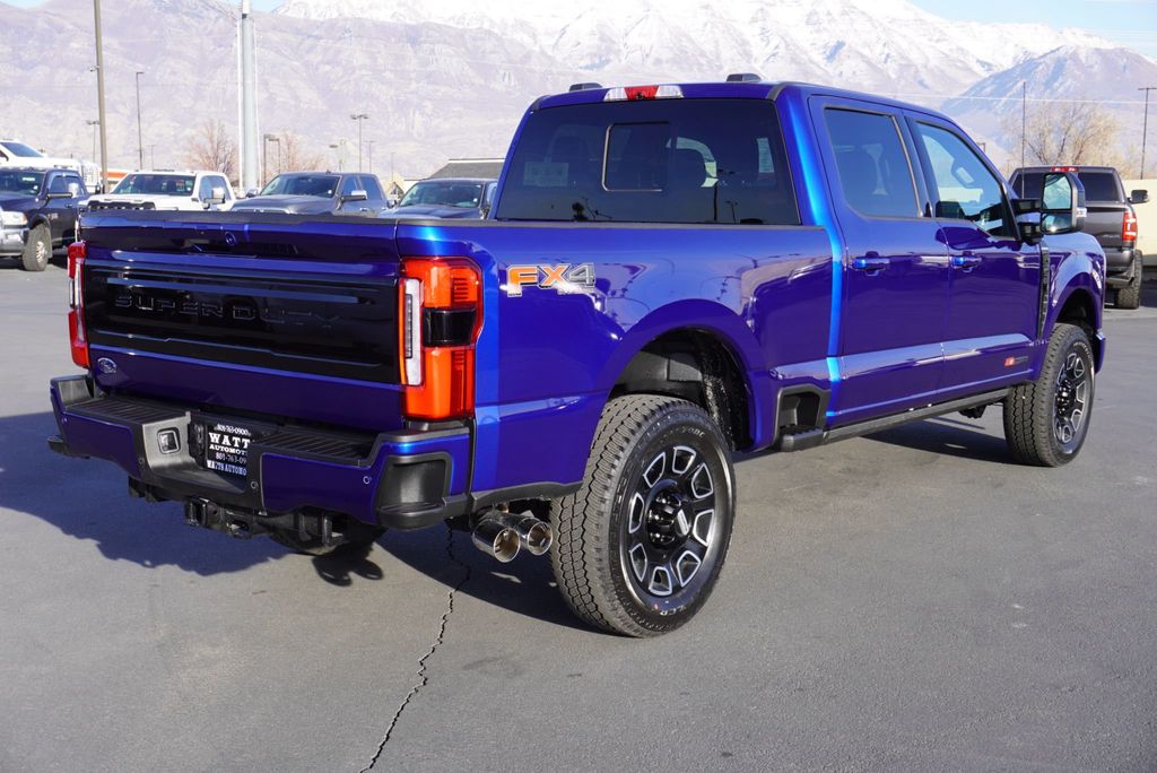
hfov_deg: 47.9
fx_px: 1302
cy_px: 386
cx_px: 578
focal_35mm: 40
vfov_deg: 33.1
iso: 100
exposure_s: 1/100
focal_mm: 27
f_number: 8
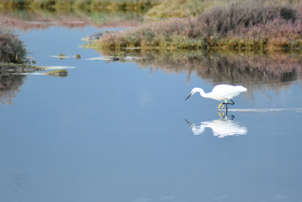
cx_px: 164
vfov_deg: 2.1
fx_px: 5621
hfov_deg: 3.1
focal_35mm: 670
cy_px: 63
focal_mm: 300
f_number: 5.6
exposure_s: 1/1000
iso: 1100
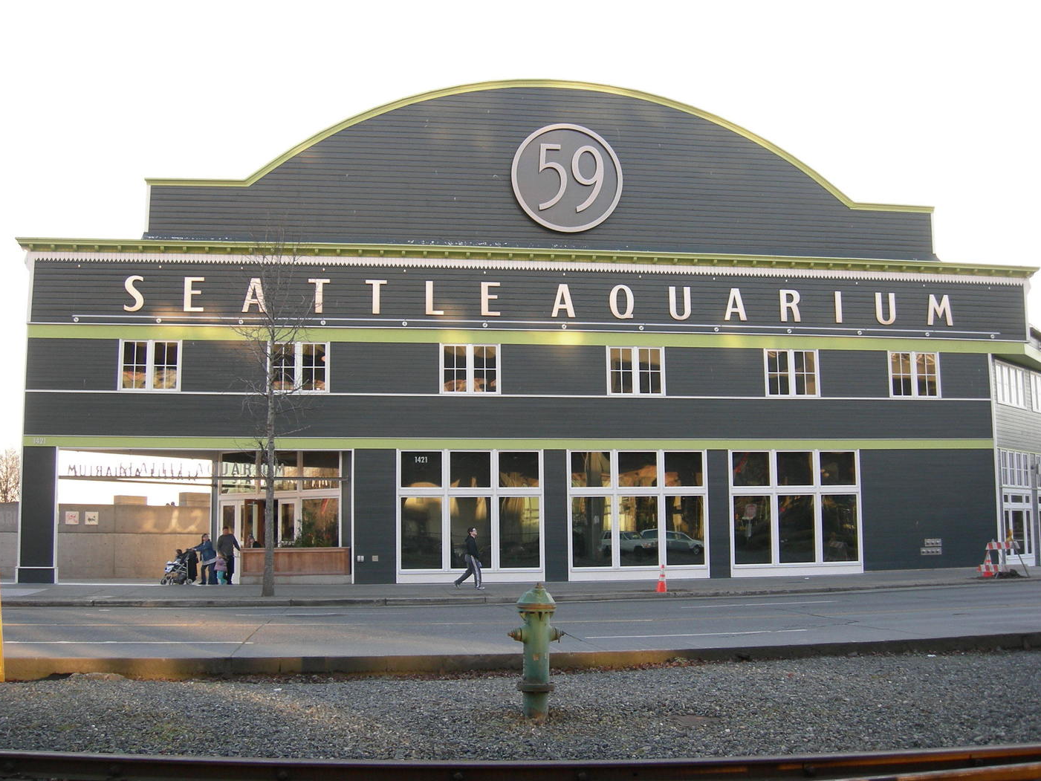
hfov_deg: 50.1
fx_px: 1113
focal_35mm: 37
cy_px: 386
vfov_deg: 38.7
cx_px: 527
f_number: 3
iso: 64
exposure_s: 1/70.4
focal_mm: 7.5
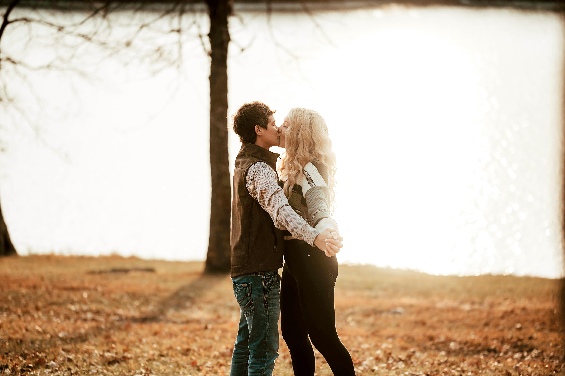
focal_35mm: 85
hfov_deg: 23.9
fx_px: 1333
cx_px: 282
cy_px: 188
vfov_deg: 16.1
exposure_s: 1/5000
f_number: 2
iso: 160
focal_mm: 85
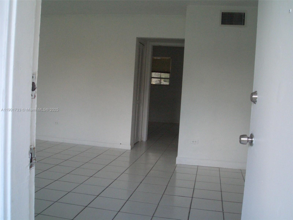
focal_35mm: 36
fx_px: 305
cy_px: 110
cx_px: 146
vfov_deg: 39.7
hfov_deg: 51.4
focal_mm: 4.8
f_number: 4
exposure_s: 1/125
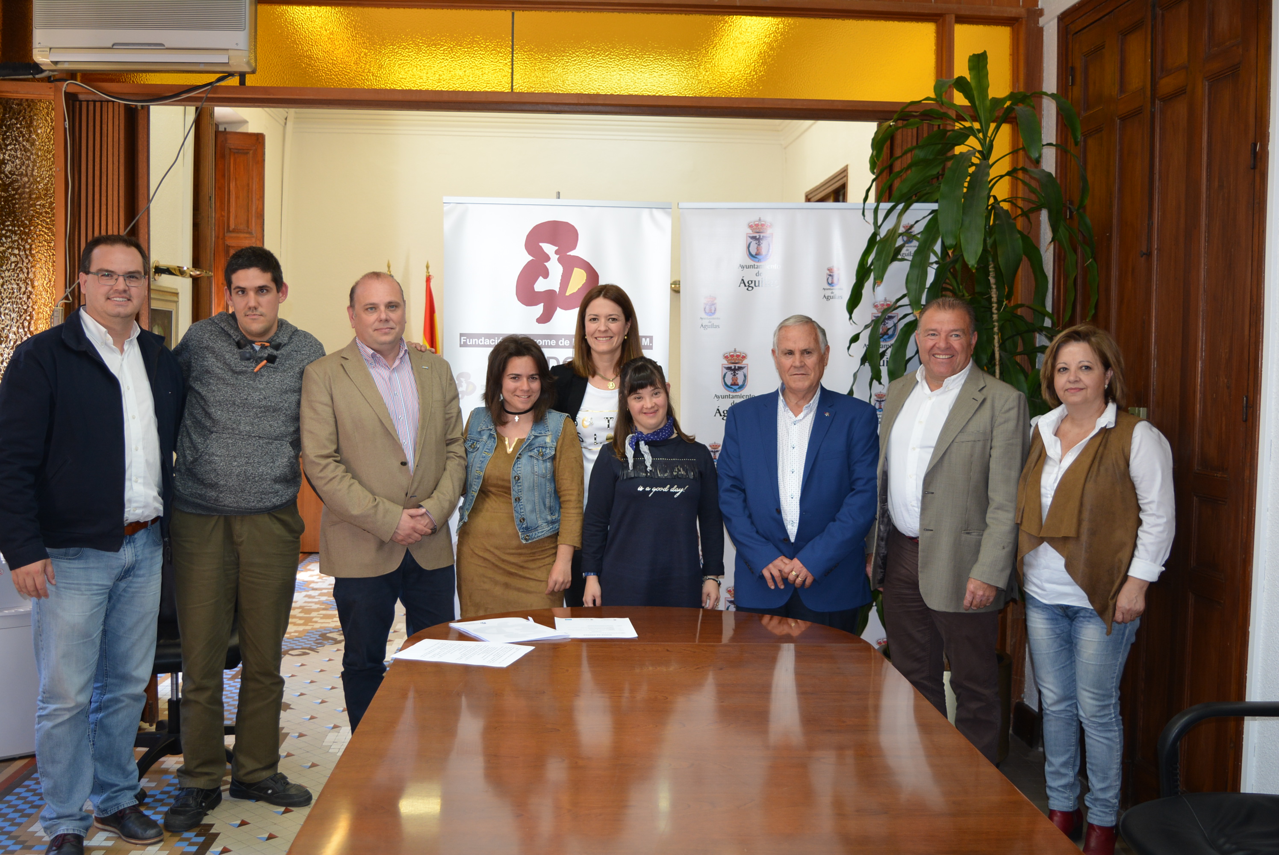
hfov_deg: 53.1
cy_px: 428
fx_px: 1280
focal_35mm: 36
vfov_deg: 36.9
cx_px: 640
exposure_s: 1/60
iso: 400
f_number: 4
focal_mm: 24
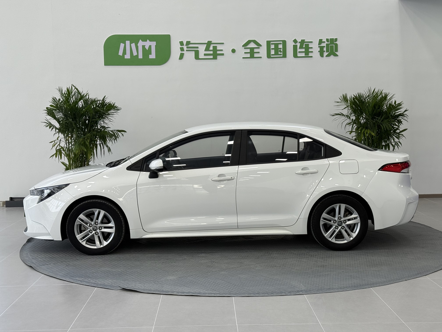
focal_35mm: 48
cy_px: 166
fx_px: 613
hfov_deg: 39.7
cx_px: 221
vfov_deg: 30.3
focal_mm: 6.76
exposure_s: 1/121
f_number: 1.78
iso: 64
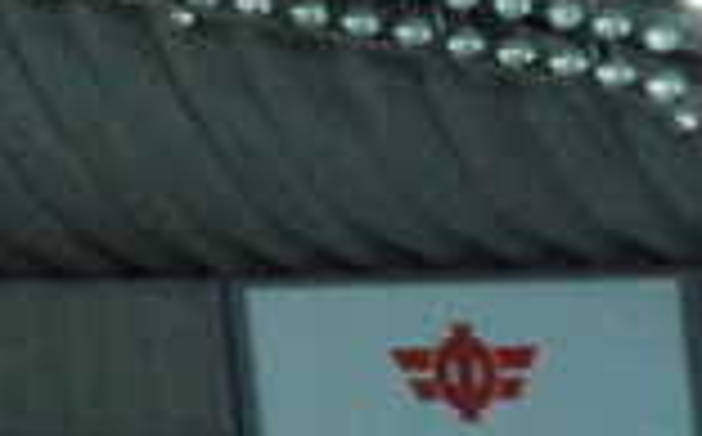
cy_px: 645
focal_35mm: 393
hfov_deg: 5.3
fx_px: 7508
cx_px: -369
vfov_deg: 3.3
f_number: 6.3
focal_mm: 50
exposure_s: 1/200
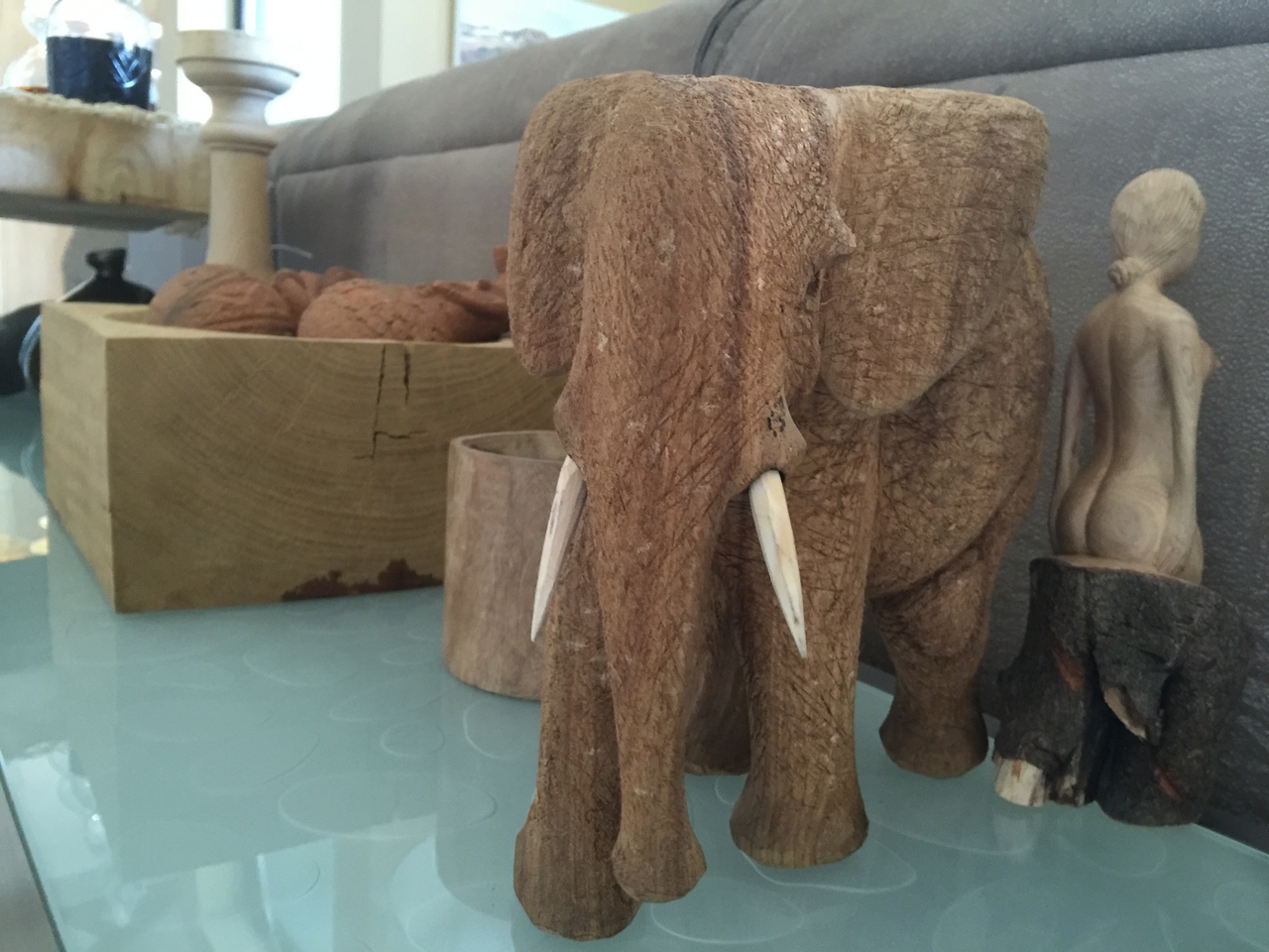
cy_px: 476
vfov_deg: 48.2
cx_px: 634
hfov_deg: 61.7
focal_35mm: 29
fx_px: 1063
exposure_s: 1/8
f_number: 2.2
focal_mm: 4.15
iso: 125
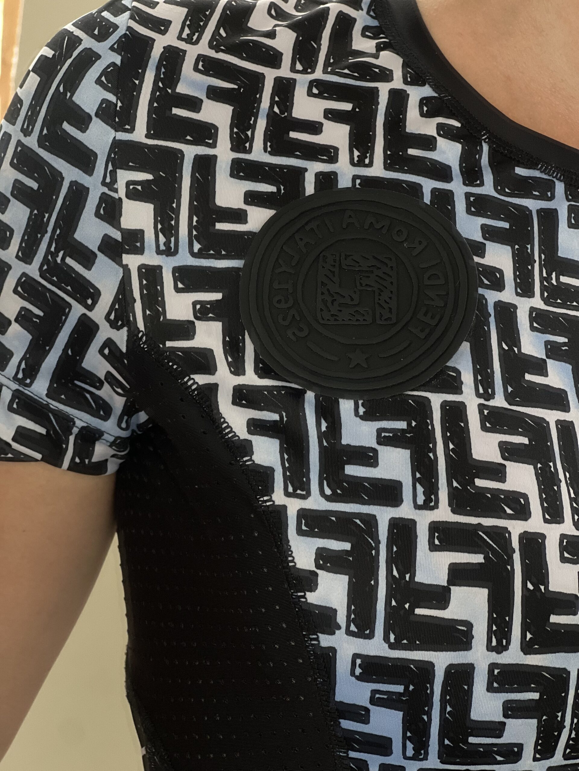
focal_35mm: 77
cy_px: 386
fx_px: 1717
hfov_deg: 19.1
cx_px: 290
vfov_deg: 25.3
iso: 80
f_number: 2.8
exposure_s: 1/121
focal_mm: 9
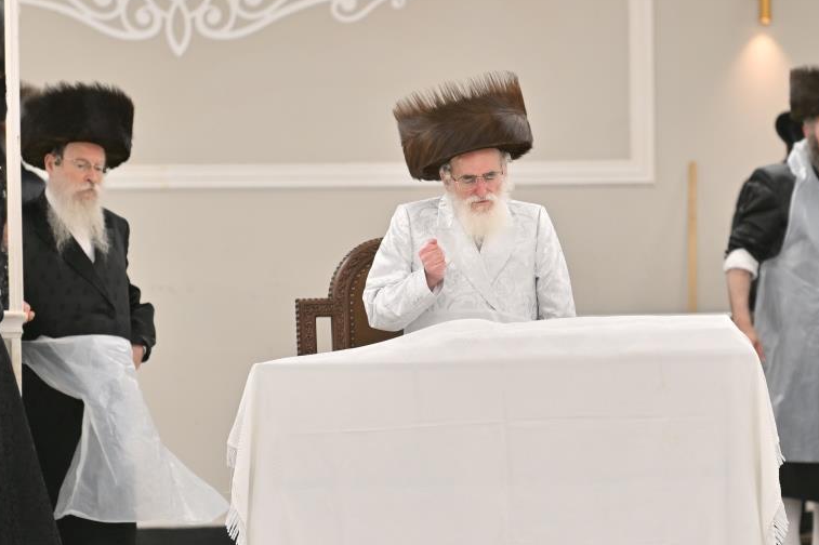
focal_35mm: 406
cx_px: 472
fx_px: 9232
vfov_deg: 3.4
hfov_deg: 5.1
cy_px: 223
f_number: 2.8
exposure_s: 1/200
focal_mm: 200
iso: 160
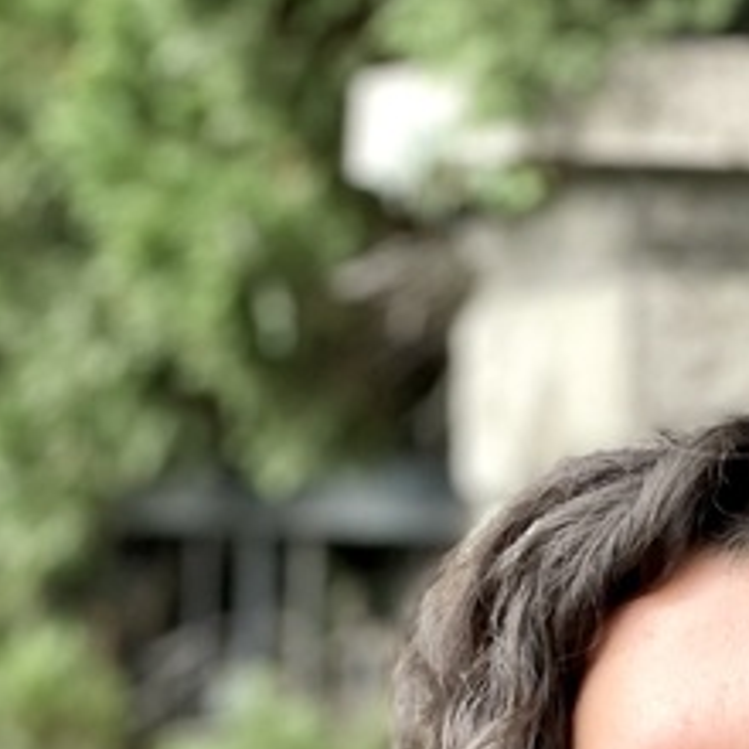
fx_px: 4088
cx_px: 899
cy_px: 1219
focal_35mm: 167
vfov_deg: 10.0
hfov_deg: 10.3
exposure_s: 1/122
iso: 32
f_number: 2
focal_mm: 6
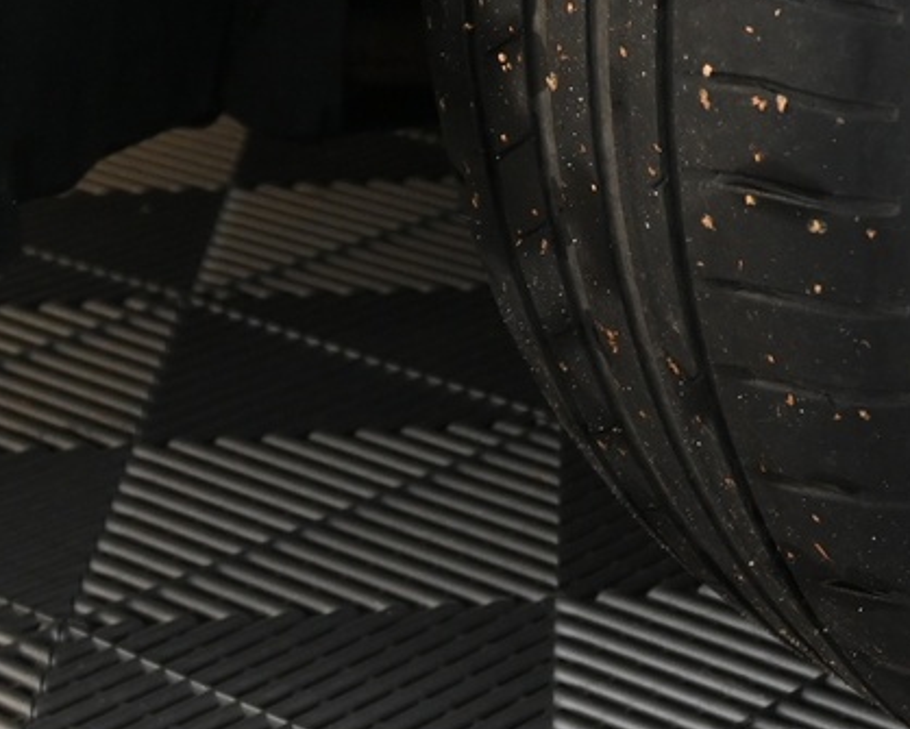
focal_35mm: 112
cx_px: 1276
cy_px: -196
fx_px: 3011
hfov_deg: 16.0
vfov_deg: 13.4
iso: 640
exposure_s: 1/30
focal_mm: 20.5
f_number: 3.8
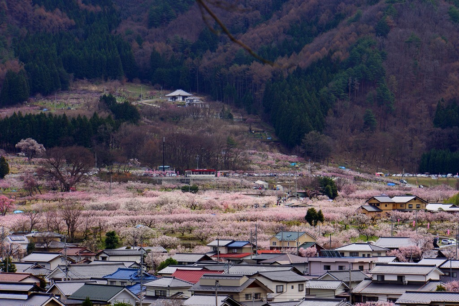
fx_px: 1951
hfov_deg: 13.4
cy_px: 153
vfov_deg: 9.0
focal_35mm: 153
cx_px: 230
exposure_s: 1/250
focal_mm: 102.3
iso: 100
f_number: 8
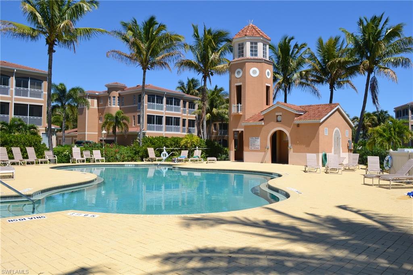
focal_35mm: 30
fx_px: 344
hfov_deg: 61.9
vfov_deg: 43.6
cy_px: 138
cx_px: 206
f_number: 8
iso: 100
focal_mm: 20
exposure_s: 1/250
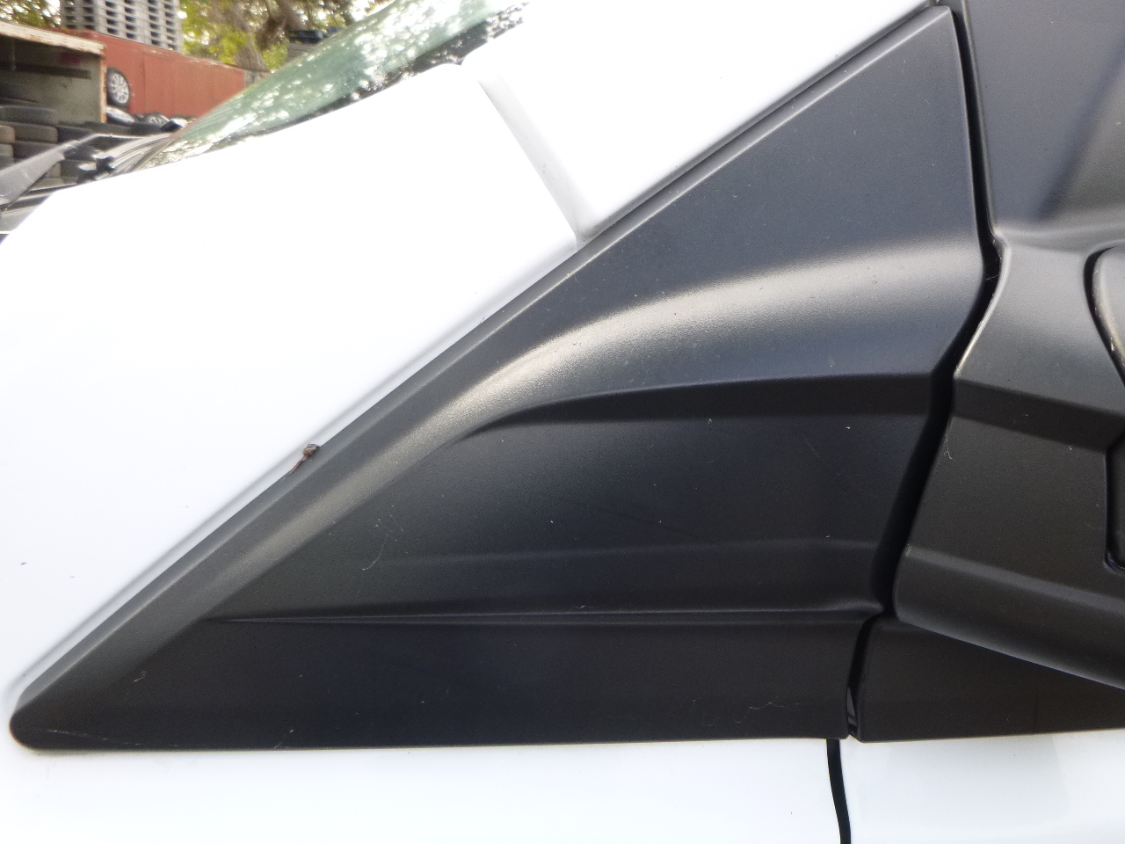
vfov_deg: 54.9
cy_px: 422
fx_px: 812
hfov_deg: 69.4
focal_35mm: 25
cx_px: 562
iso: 125
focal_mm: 4.5
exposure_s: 1/60
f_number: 3.9
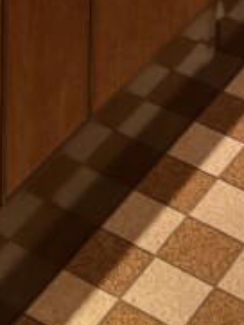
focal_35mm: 147
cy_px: -540
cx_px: 81
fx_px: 1380
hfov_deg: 10.1
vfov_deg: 10.7
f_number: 1.5
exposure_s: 1/103
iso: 125
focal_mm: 5.7
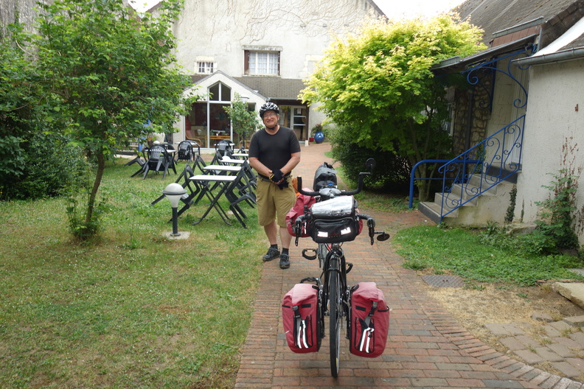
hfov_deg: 65.5
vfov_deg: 46.4
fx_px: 454
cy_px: 194
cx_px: 292
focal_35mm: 28
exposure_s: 1/100
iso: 125
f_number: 3.2
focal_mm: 10.4
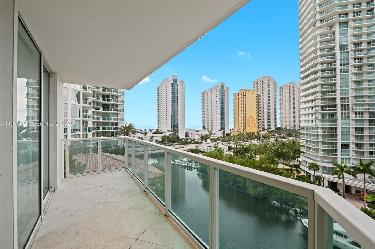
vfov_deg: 77.2
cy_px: 124
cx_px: 188
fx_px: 156
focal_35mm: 15
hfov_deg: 100.5
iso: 200
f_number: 8
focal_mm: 15
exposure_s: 1/100
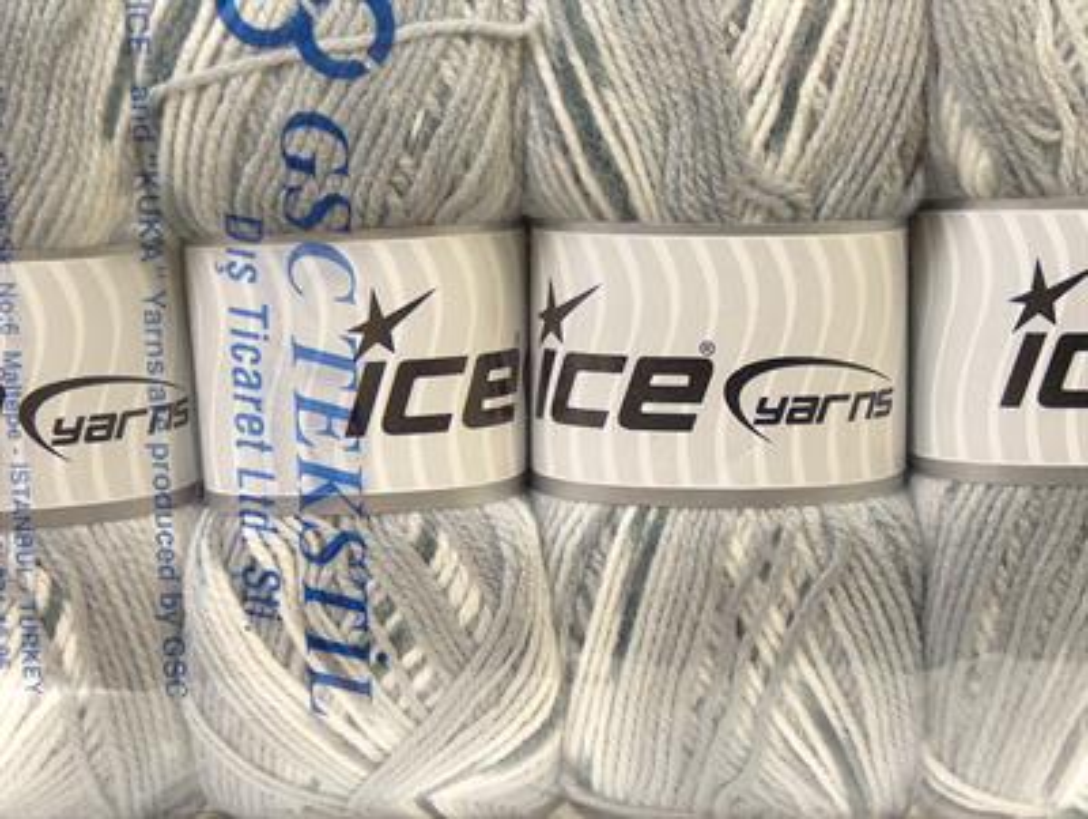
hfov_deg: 27.0
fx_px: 2266
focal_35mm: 72
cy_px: 410
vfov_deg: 20.5
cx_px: 544
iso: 200
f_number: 2.9
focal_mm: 14.73
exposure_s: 1/16
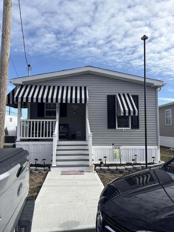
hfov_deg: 53.1
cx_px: 87
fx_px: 174
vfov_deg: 67.3
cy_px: 116
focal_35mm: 26
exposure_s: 1/3448
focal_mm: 5.96
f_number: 1.6
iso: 50
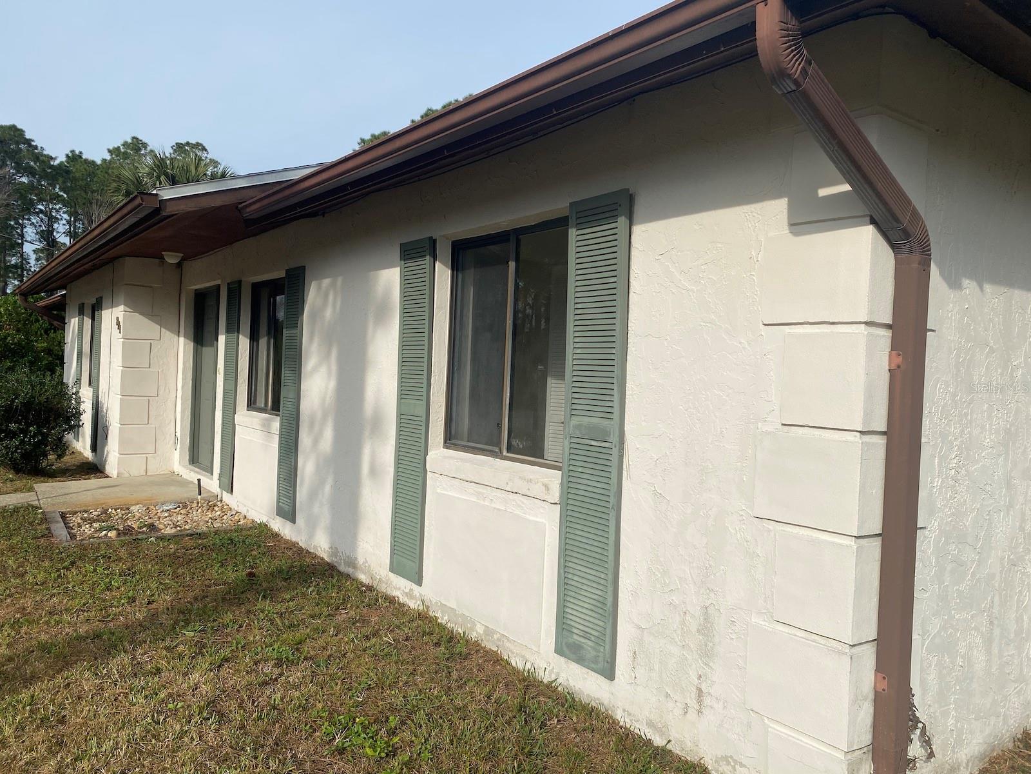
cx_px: 516
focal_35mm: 26
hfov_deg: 67.3
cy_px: 387
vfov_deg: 53.1
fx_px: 774
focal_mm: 4.25
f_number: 1.8
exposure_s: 1/3300
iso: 32
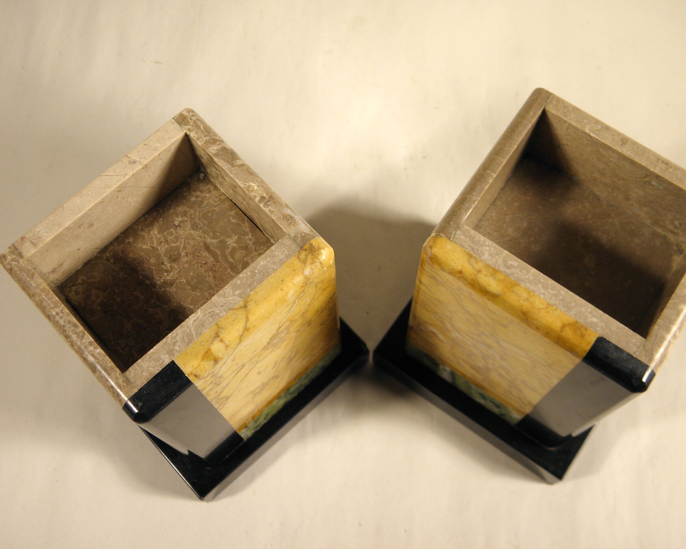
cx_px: 363
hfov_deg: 45.8
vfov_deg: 37.3
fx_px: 812
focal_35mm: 40
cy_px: 276
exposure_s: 1/50
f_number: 3.7
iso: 100
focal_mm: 6.8
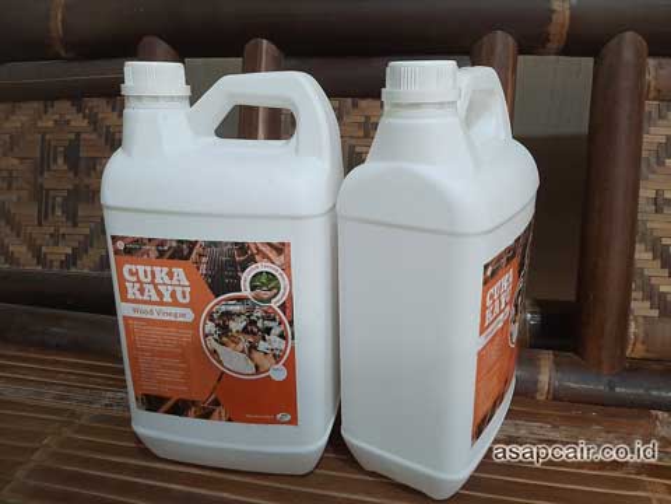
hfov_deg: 65.3
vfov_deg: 51.4
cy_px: 252
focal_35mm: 27
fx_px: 523
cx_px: 336
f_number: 1.7
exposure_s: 1/25
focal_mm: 3.93
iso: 500
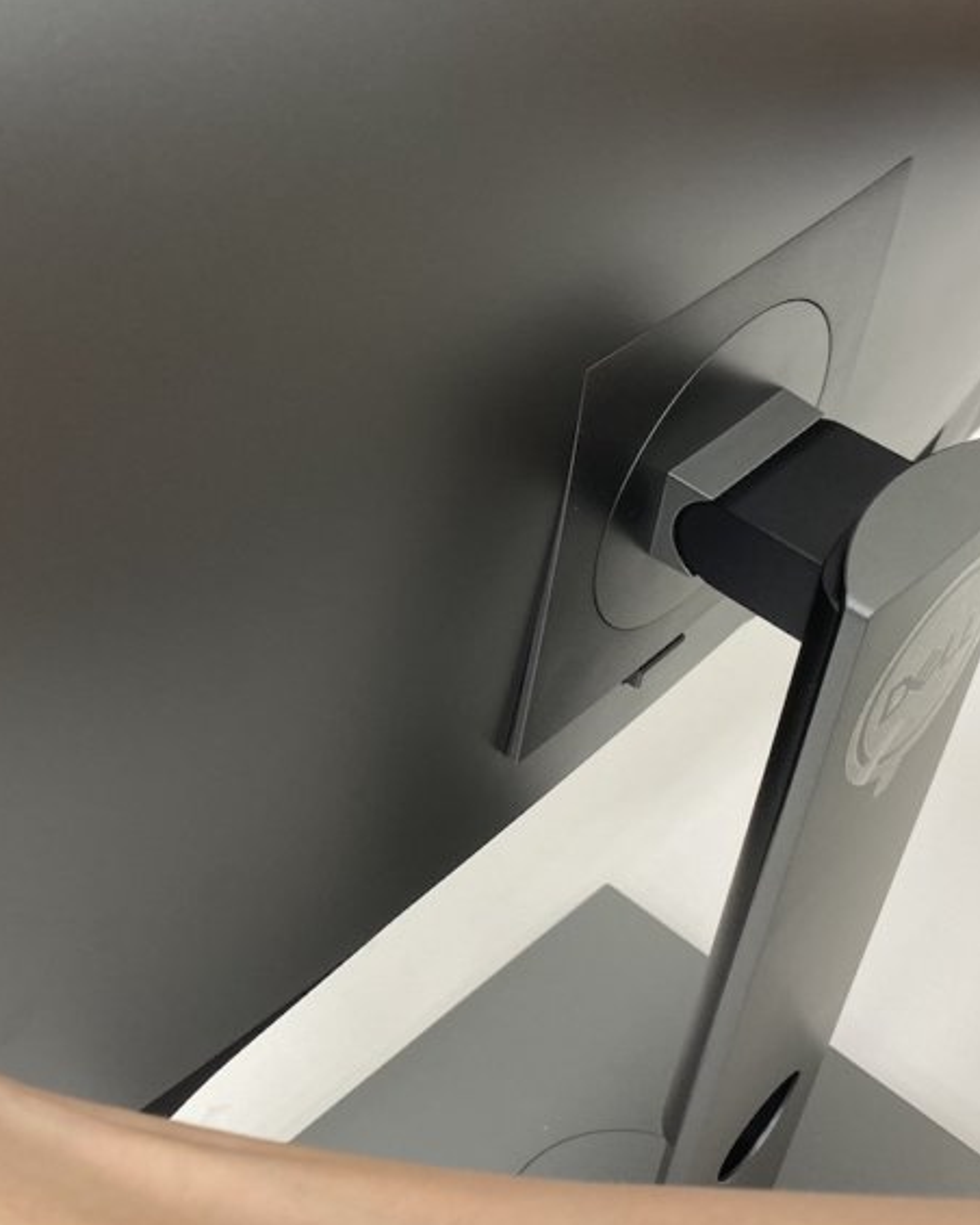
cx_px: 232
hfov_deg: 32.1
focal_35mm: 46
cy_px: 403
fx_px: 1668
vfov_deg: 39.8
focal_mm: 4.25
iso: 80
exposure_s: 1/100
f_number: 1.8
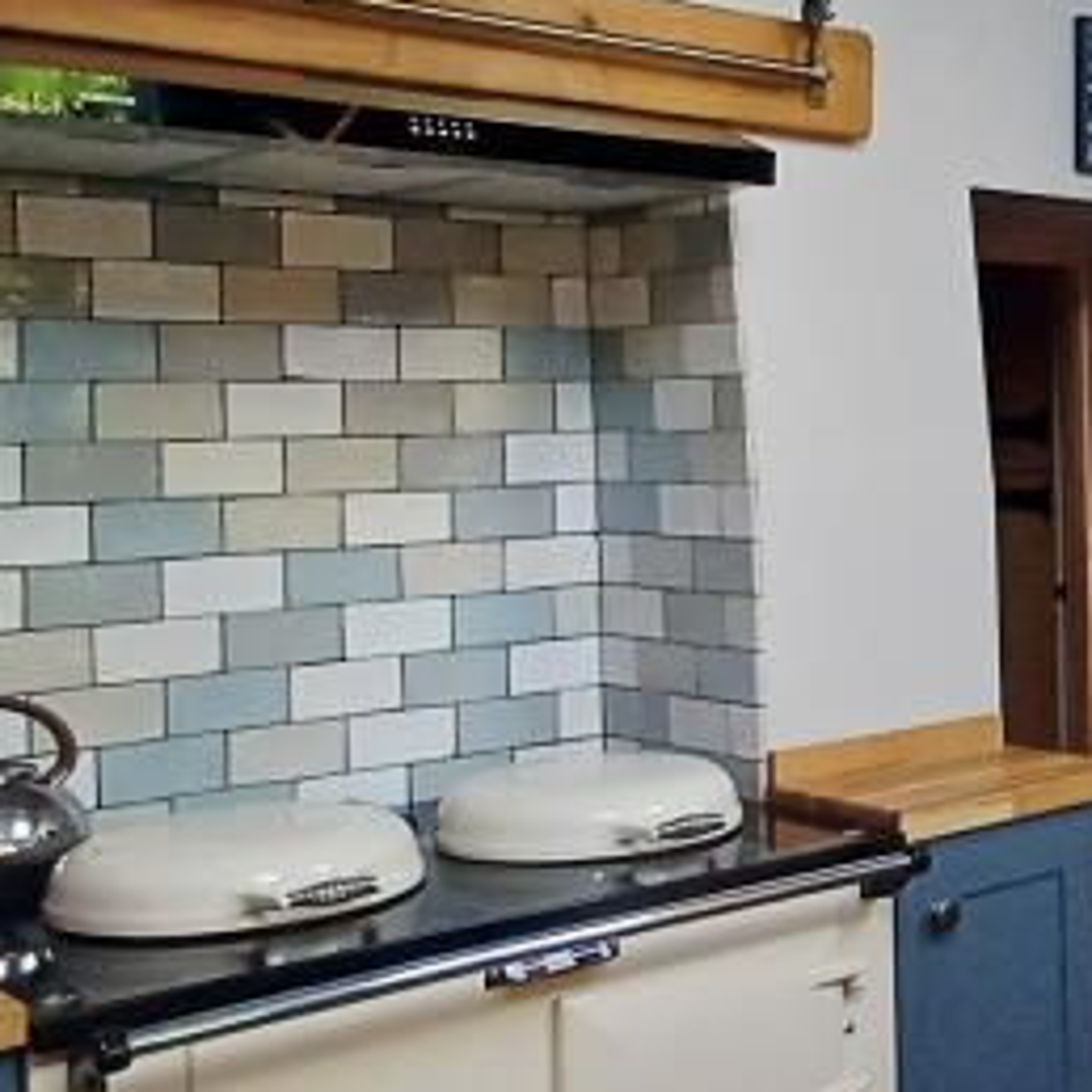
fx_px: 1999
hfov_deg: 27.5
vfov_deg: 30.5
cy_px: 460
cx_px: 1248
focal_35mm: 56
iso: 100
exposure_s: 1/50
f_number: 2.2
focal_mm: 1.64
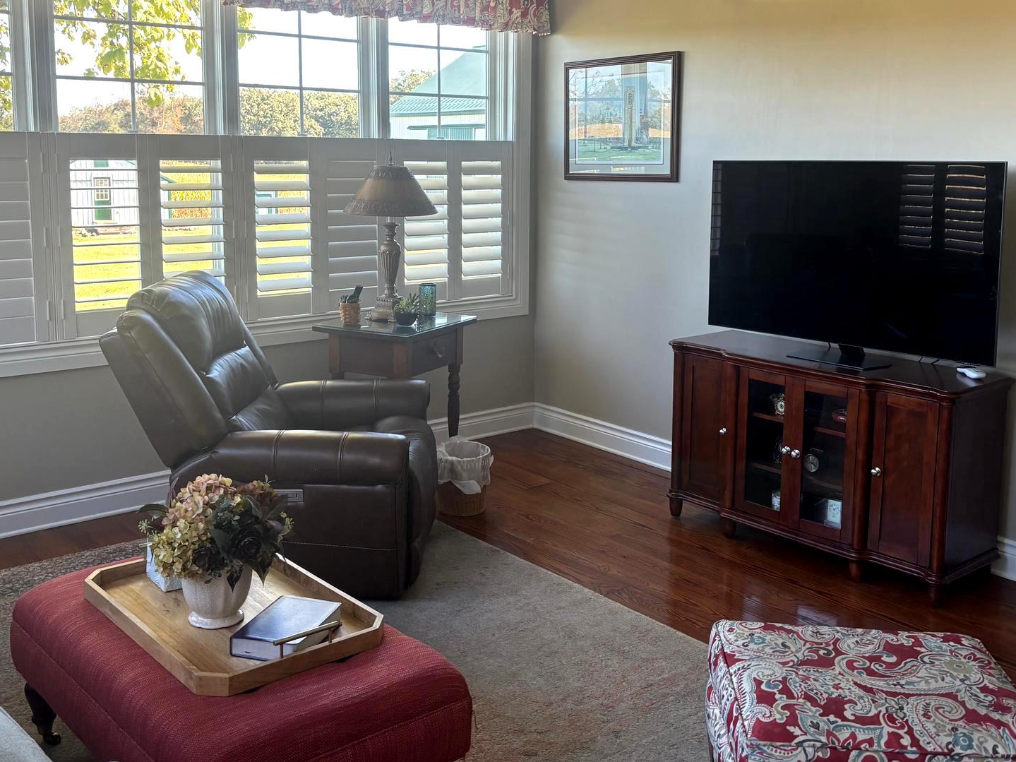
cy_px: 282
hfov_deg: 50.1
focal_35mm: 37
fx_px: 1086
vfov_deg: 38.4
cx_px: 521
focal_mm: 5.96
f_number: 1.6
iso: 100
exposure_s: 1/120
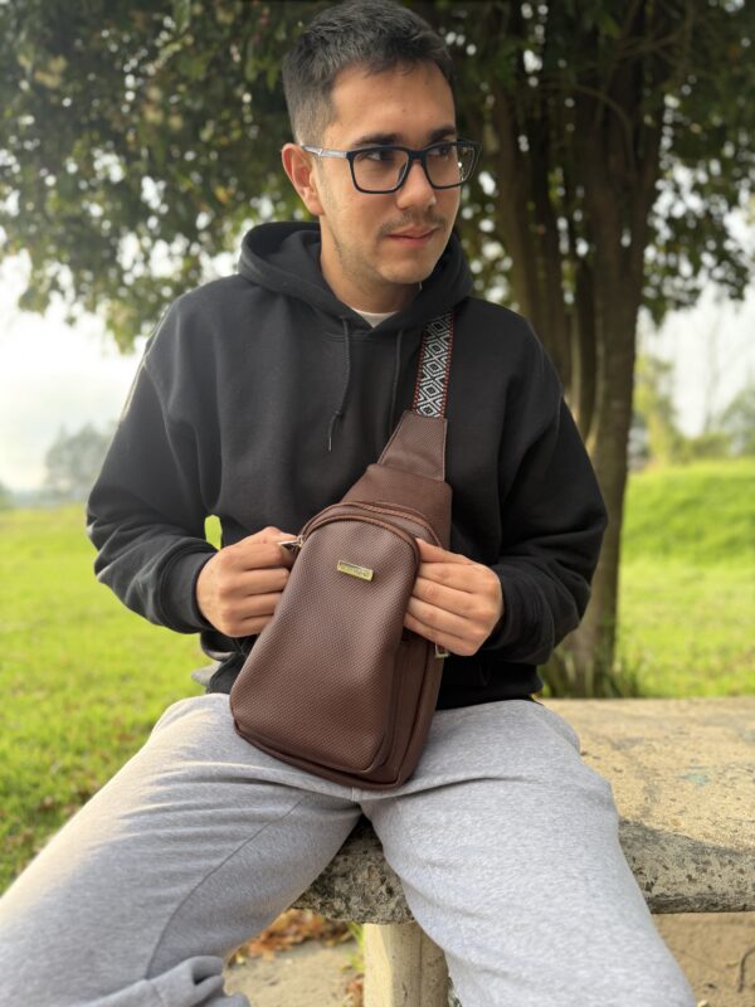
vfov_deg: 71.6
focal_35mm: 24
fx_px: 698
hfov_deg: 56.8
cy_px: 504
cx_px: 378
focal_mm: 6.76
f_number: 1.78
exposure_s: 1/649
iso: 100
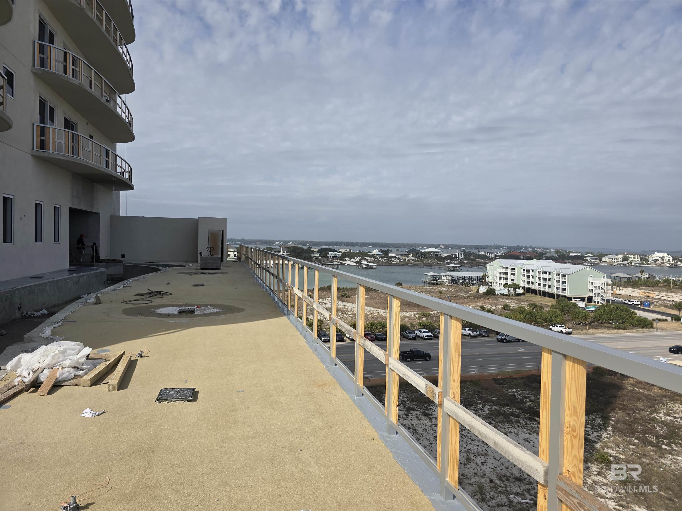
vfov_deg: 58.9
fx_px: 453
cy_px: 256
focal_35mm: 23
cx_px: 341
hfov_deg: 73.9
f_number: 1.7
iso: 12
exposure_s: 1/1406
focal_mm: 6.3
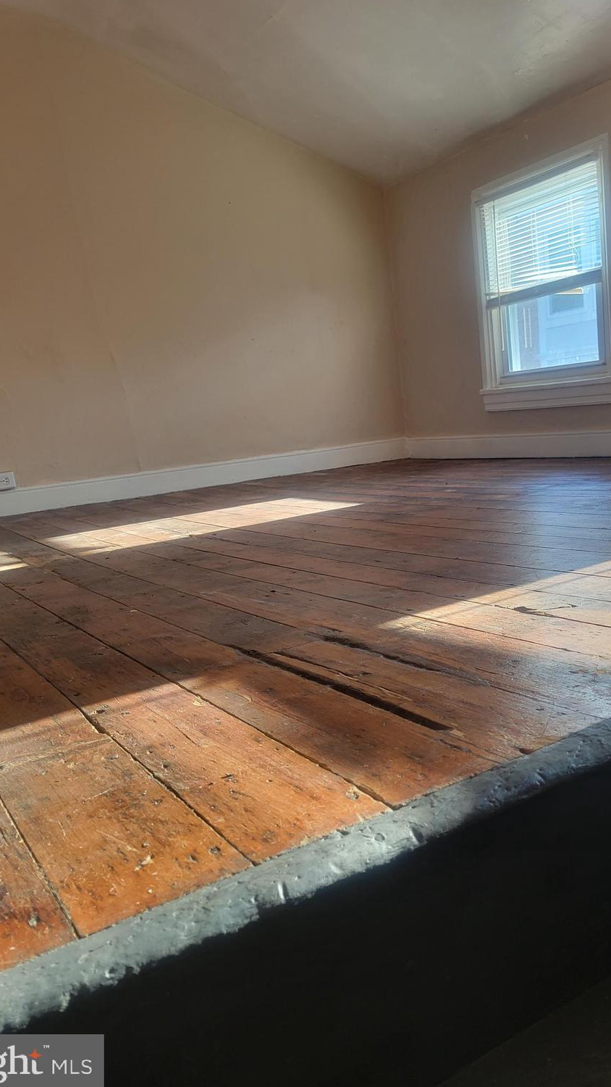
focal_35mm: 29
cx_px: 340
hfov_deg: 40.1
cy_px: 537
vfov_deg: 66.1
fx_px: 835
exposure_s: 1/120
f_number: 1.8
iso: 50
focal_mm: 5.4
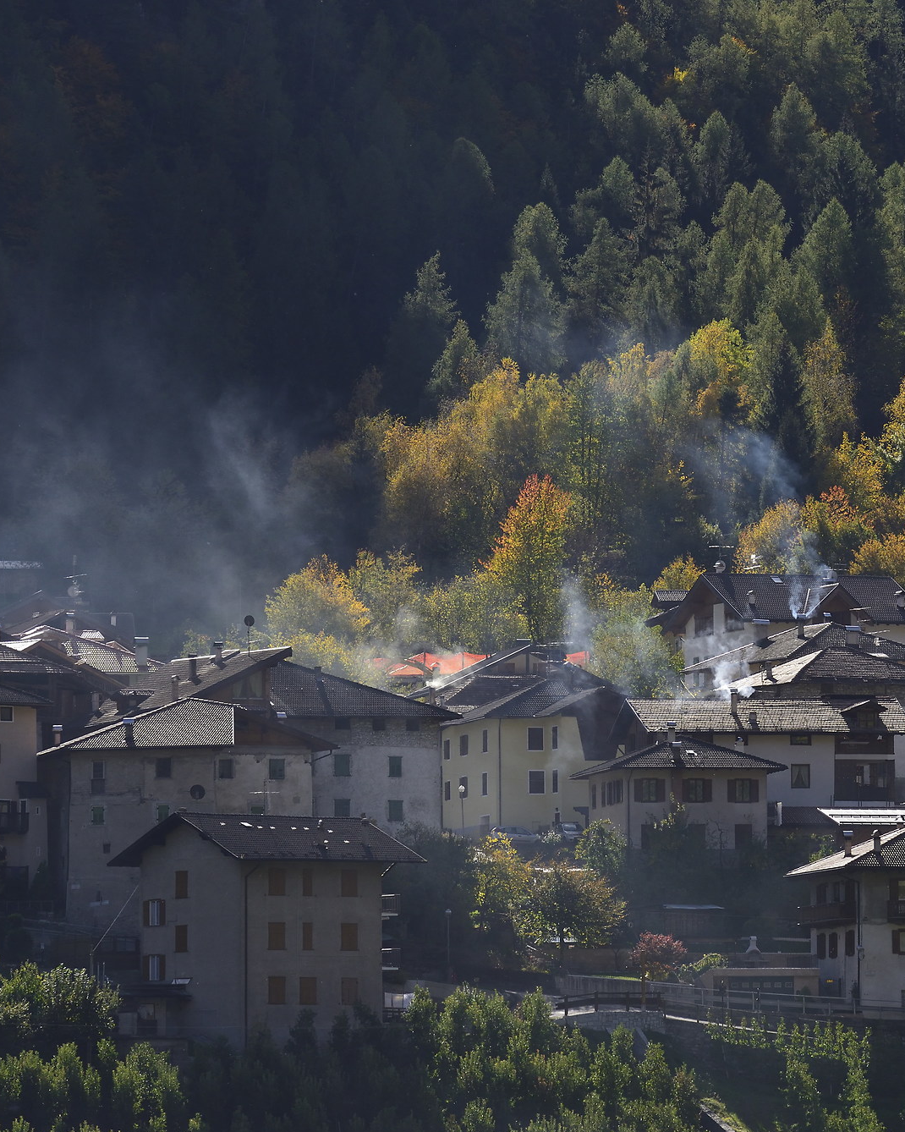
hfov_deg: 4.8
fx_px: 10716
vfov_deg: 6.0
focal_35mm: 320
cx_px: 613
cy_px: 502
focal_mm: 190
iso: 640
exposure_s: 1/1000
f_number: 8
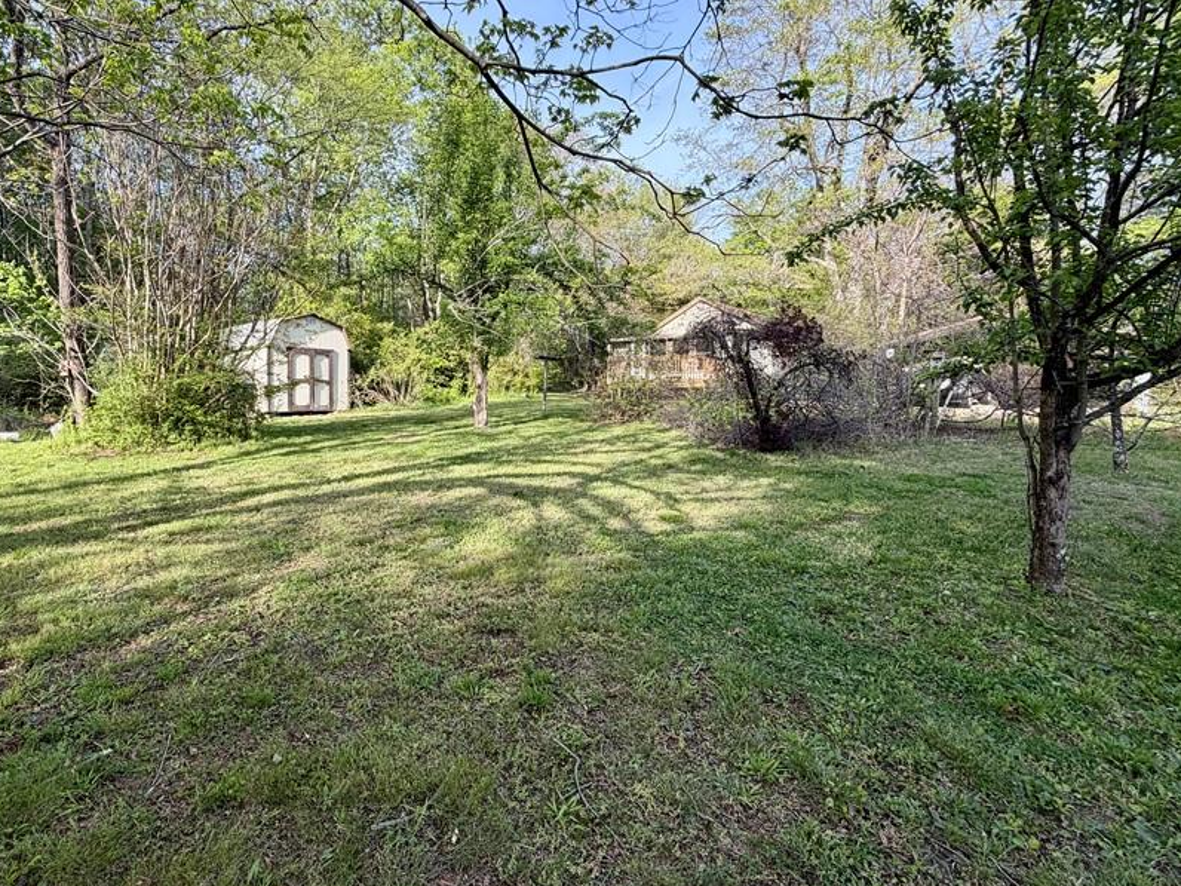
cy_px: 402
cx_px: 488
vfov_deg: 71.4
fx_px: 614
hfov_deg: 86.9
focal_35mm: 18
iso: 64
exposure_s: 1/433
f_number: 2.2
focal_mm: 2.22
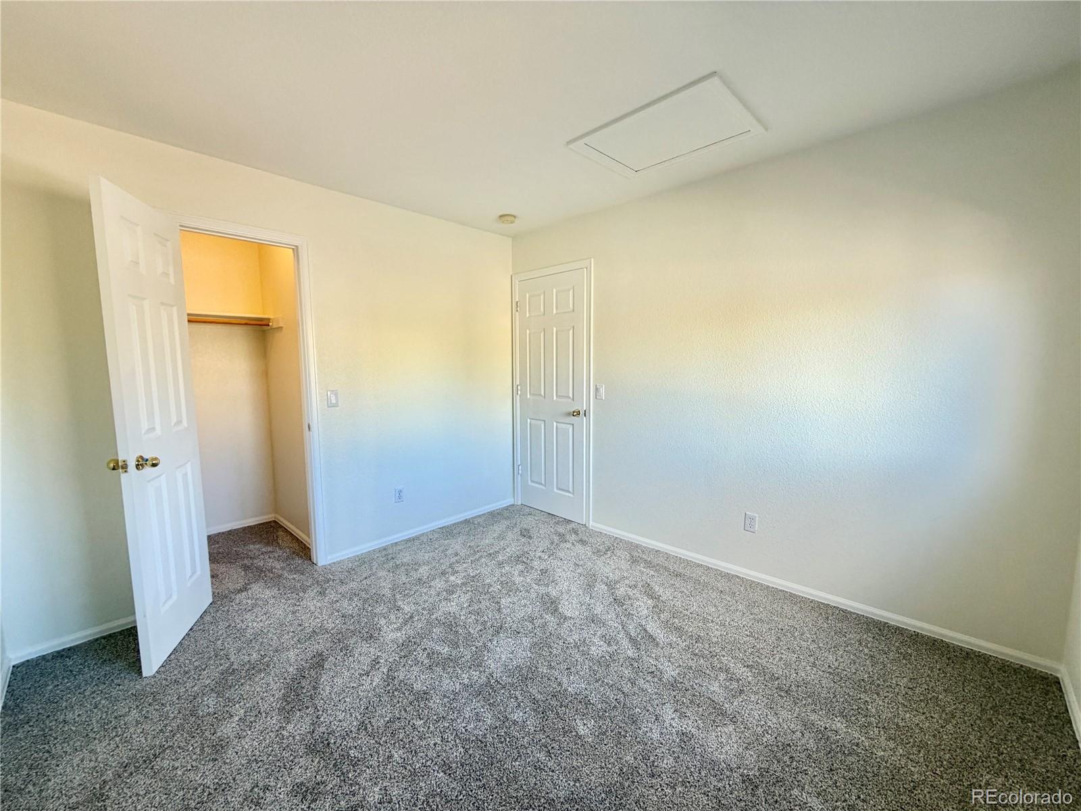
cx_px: 540
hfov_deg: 102.1
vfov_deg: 85.7
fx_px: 437
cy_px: 406
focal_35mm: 14
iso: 160
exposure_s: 1/120
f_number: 2.2
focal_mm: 2.22
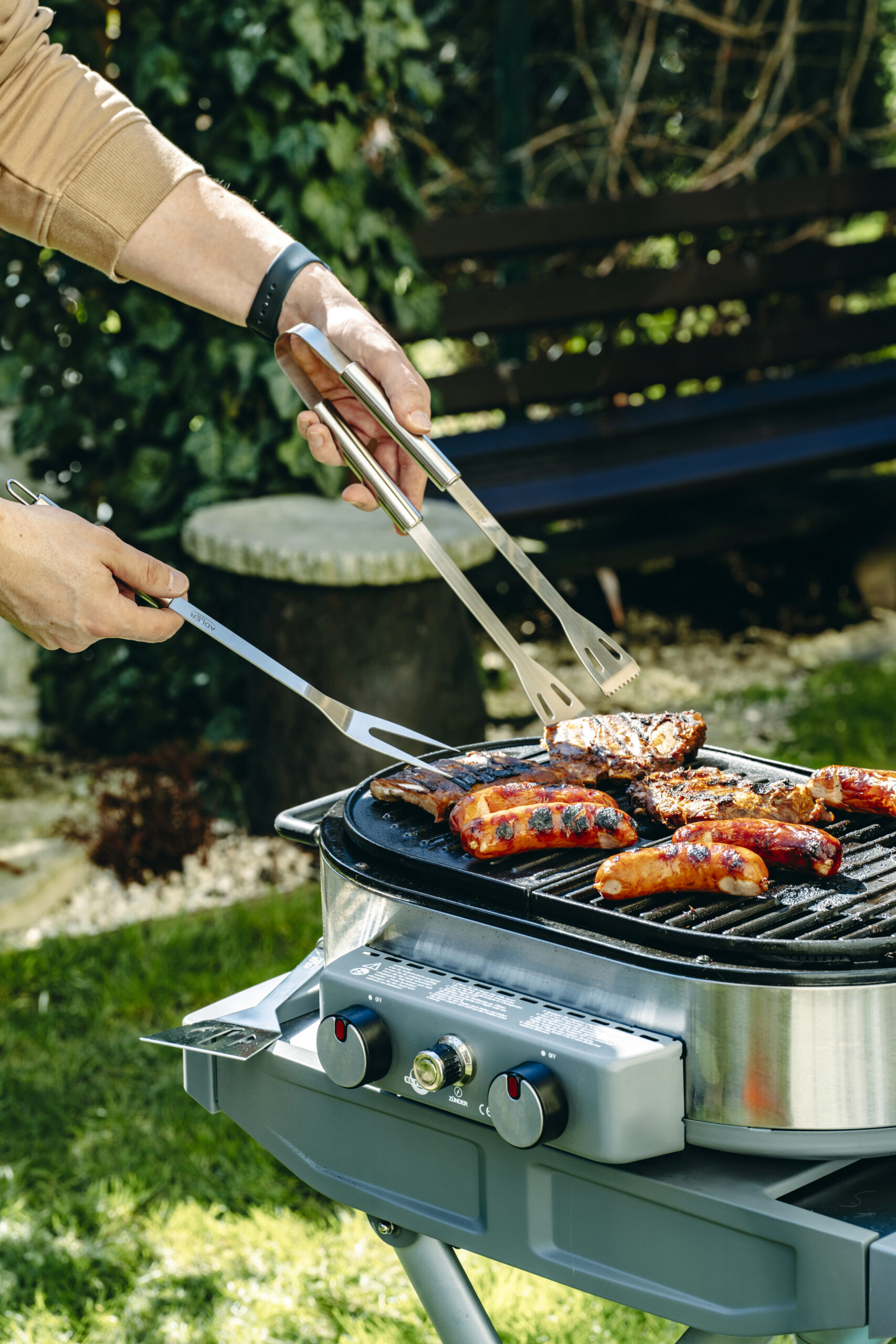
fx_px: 3919
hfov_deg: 13.0
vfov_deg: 19.5
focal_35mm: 105
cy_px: 672
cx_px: 448
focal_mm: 105
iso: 160
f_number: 7.1
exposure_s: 1/125
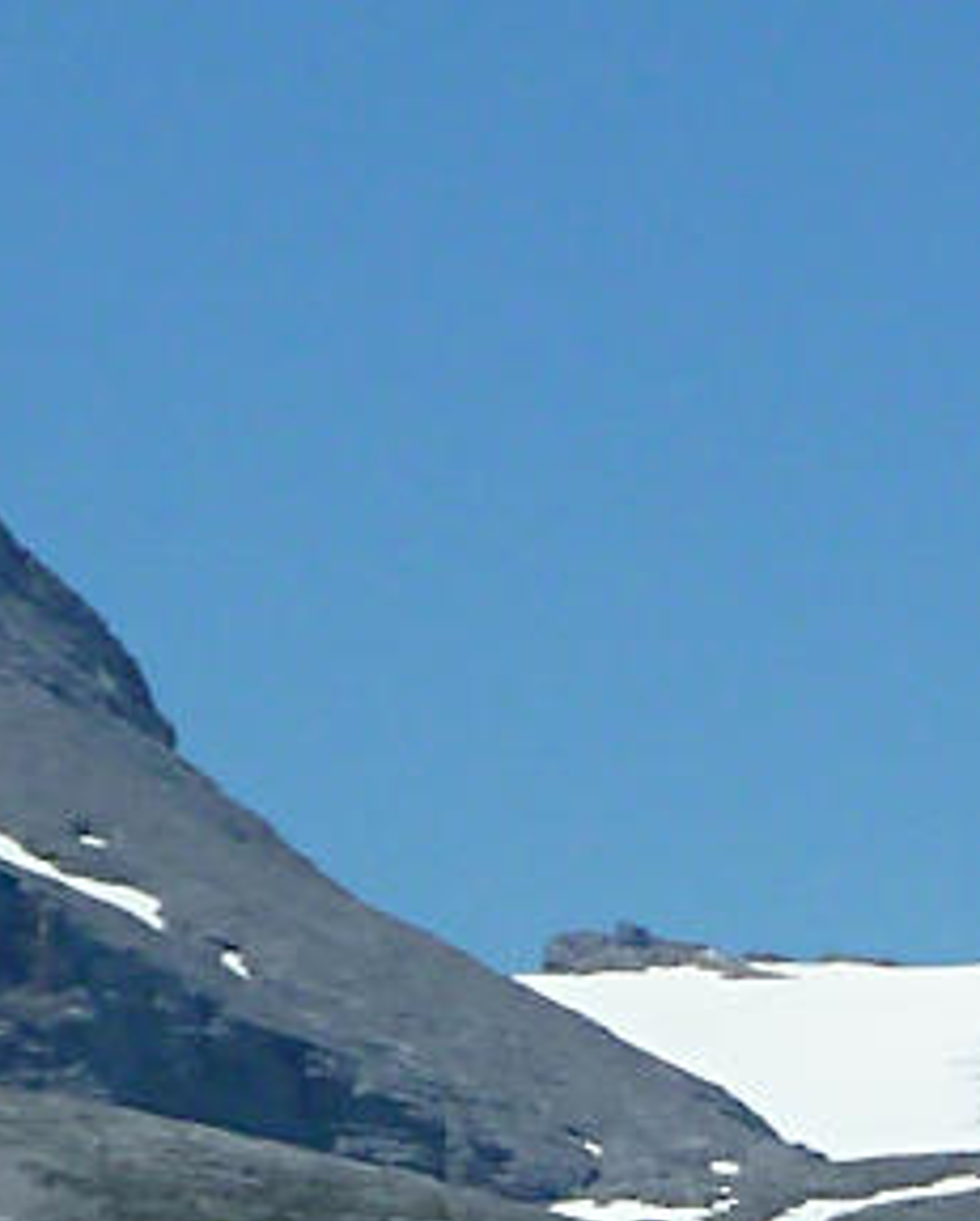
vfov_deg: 3.6
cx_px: 2605
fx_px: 19112
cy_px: 1819
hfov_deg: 2.9
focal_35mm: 528
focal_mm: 12.8
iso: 80
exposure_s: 1/500
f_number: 5.6
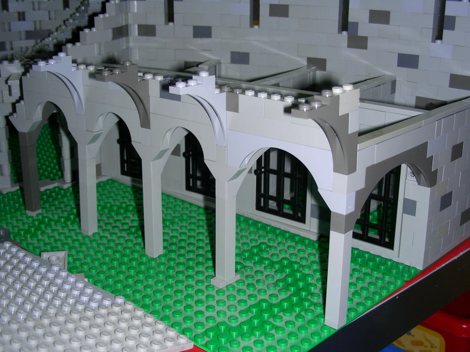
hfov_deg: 39.7
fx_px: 652
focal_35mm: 48
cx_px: 235
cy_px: 176
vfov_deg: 30.3
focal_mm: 8
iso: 50
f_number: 3.5
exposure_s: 1/60.1
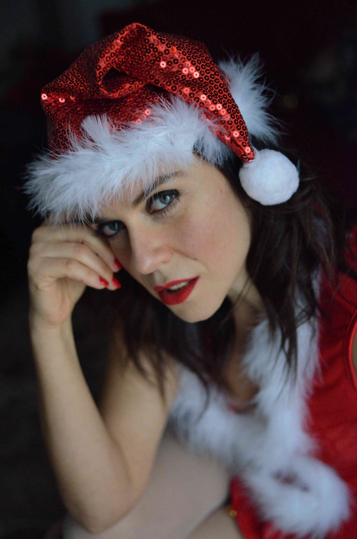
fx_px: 784
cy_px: 270
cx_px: 178
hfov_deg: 25.6
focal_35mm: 52
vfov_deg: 37.9
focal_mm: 35
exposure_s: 1/1250
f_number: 1.8
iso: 4000
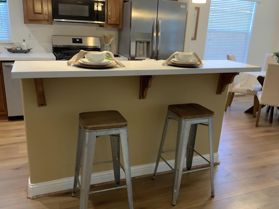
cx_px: 140
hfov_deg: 56.8
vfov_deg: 44.1
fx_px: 258
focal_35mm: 32
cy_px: 113
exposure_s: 1/60
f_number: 1.8
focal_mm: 3
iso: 200
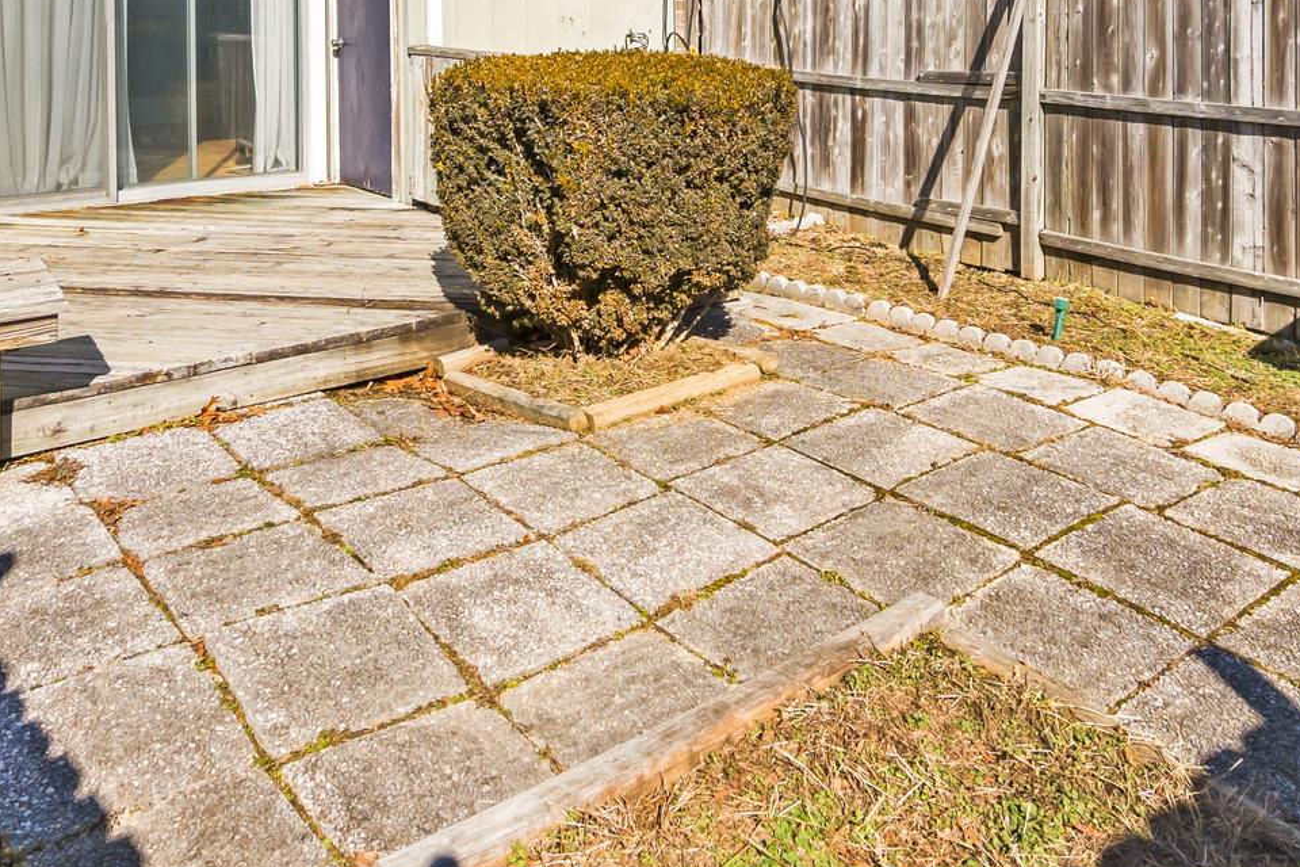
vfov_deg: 37.4
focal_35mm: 32
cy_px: 29
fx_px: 1155
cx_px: 626
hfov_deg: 58.7
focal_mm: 10
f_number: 9
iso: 320
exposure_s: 1/1000
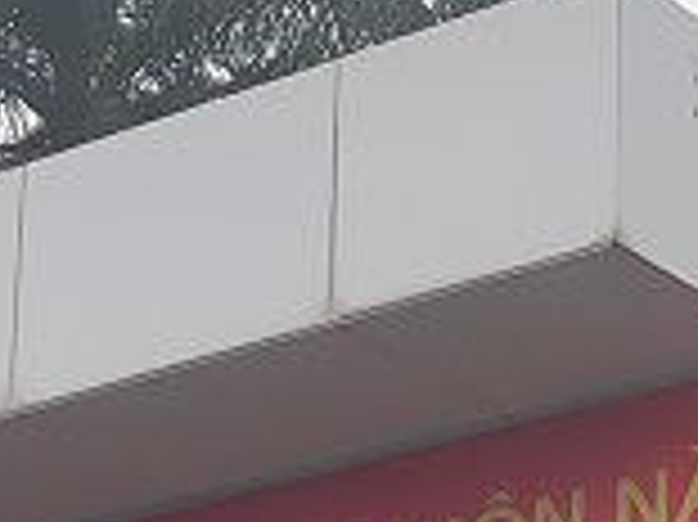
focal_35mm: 129
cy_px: 855
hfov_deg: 13.8
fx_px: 2599
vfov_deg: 10.9
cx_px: -531
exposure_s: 1/315
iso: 50
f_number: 1.7
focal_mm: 4.71
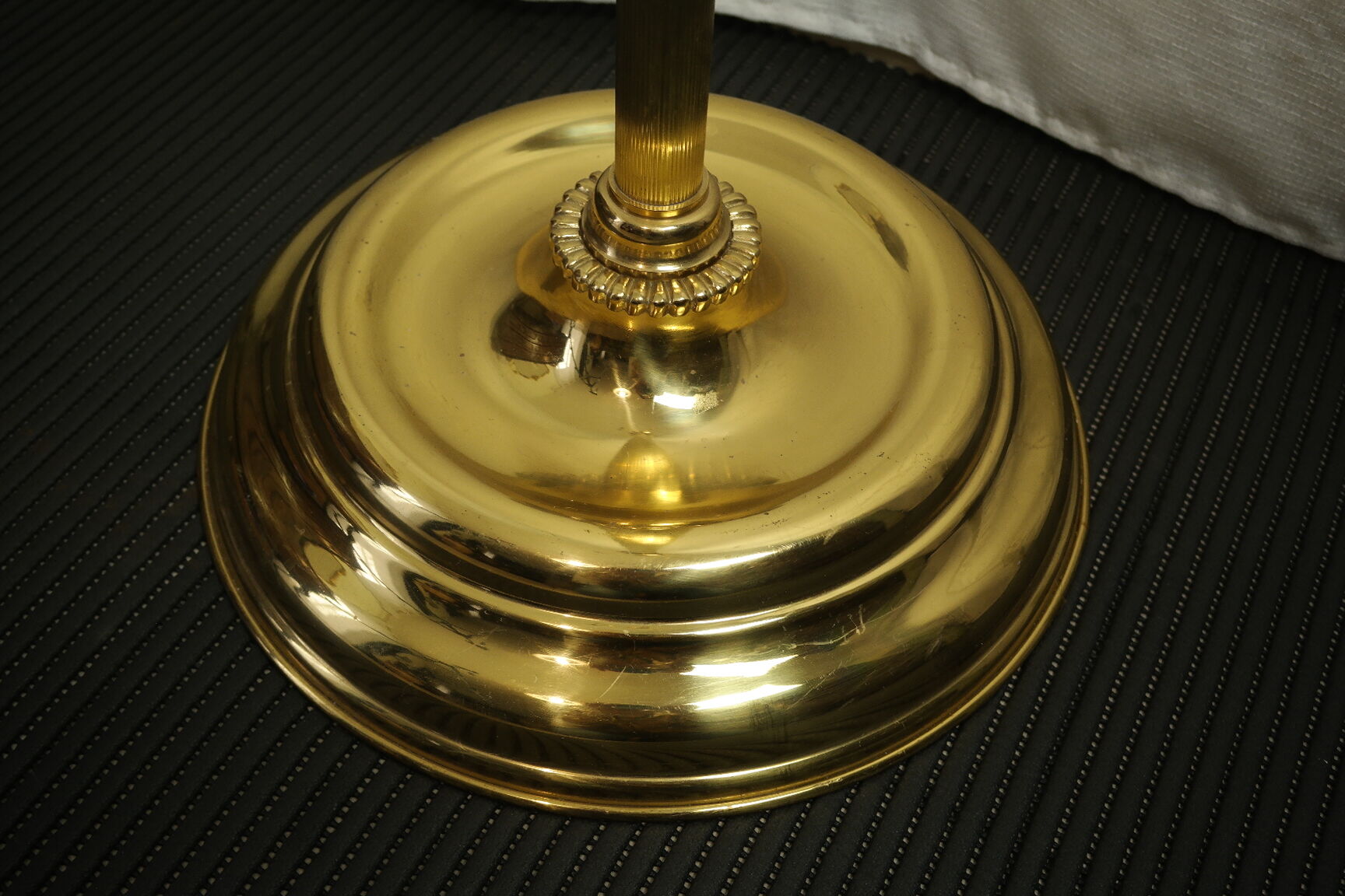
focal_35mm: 40
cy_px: 448
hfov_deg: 48.5
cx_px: 672
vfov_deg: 33.4
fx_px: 1494
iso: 400
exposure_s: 1/30
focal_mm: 26
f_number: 6.3
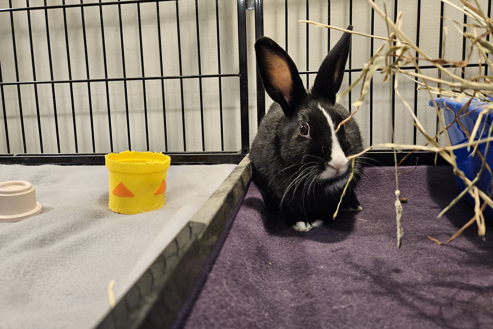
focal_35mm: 24
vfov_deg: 53.1
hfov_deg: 73.7
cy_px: 150
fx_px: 329
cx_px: 246
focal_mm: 5.4
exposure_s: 1/120
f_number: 1.8
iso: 500
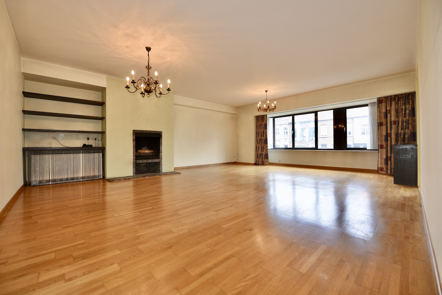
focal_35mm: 14
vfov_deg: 81.2
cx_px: 221
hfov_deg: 104.3
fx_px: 172
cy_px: 148
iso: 200
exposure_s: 1/60
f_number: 3.5
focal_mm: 14
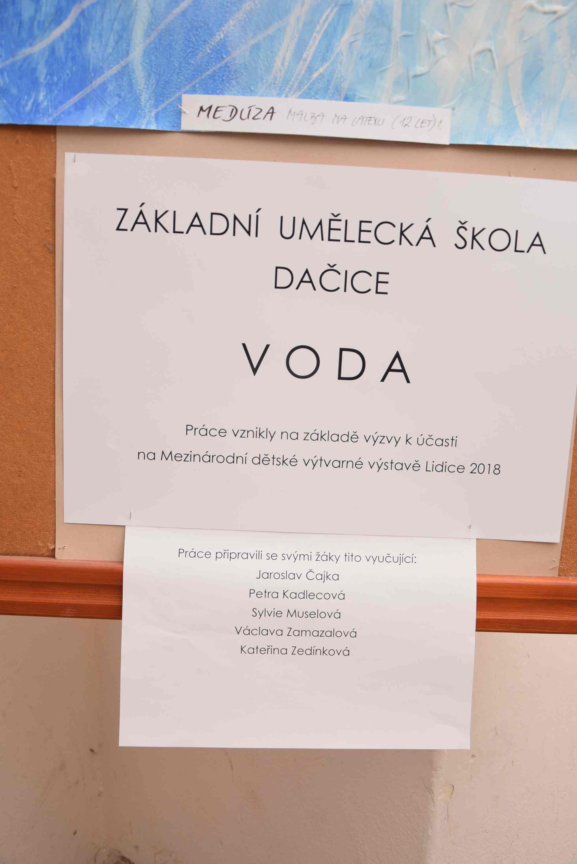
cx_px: 288
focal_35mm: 33
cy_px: 432
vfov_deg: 57.2
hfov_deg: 40.0
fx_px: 792
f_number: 3.8
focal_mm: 22
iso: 400
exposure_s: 1/125
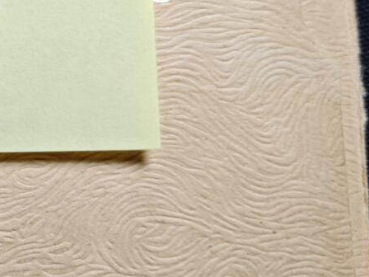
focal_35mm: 75
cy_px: 12
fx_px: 799
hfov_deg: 22.5
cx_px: -144
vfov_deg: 19.2
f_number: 1.6
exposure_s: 1/100
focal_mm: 5.84
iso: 100
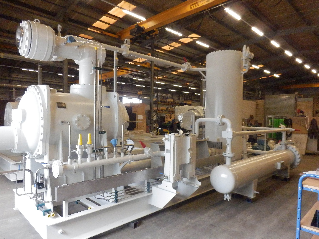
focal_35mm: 24
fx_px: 221
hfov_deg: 71.6
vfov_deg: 56.8
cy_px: 120
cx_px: 160
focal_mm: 4.2
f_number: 3
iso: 1600
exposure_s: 1/250
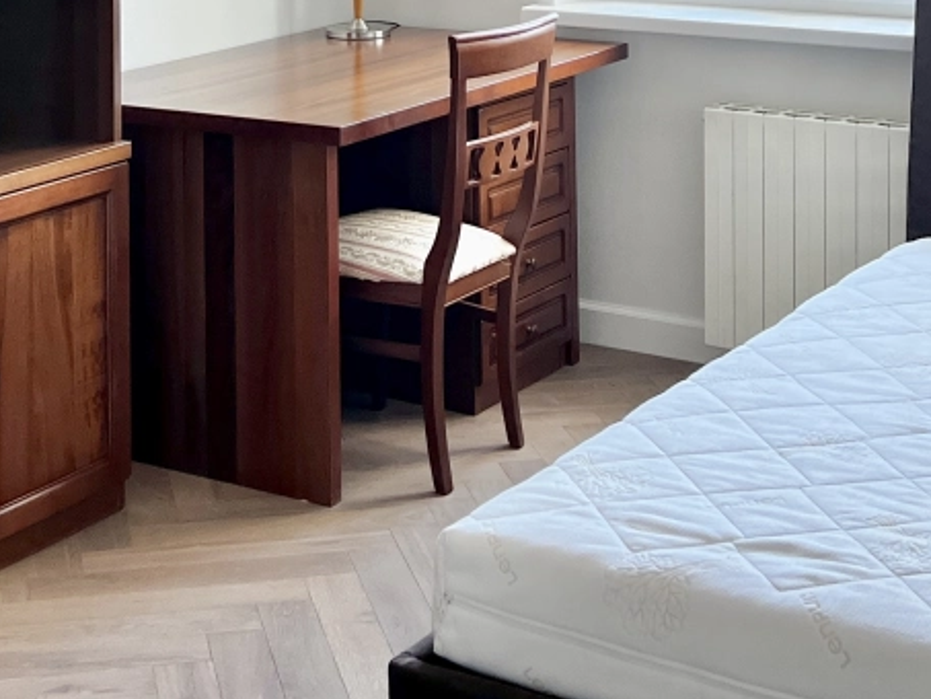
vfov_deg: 19.0
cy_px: -190
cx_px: 349
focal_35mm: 72
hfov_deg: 26.9
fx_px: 1937
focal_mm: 5.7
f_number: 1.5
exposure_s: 1/121
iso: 125
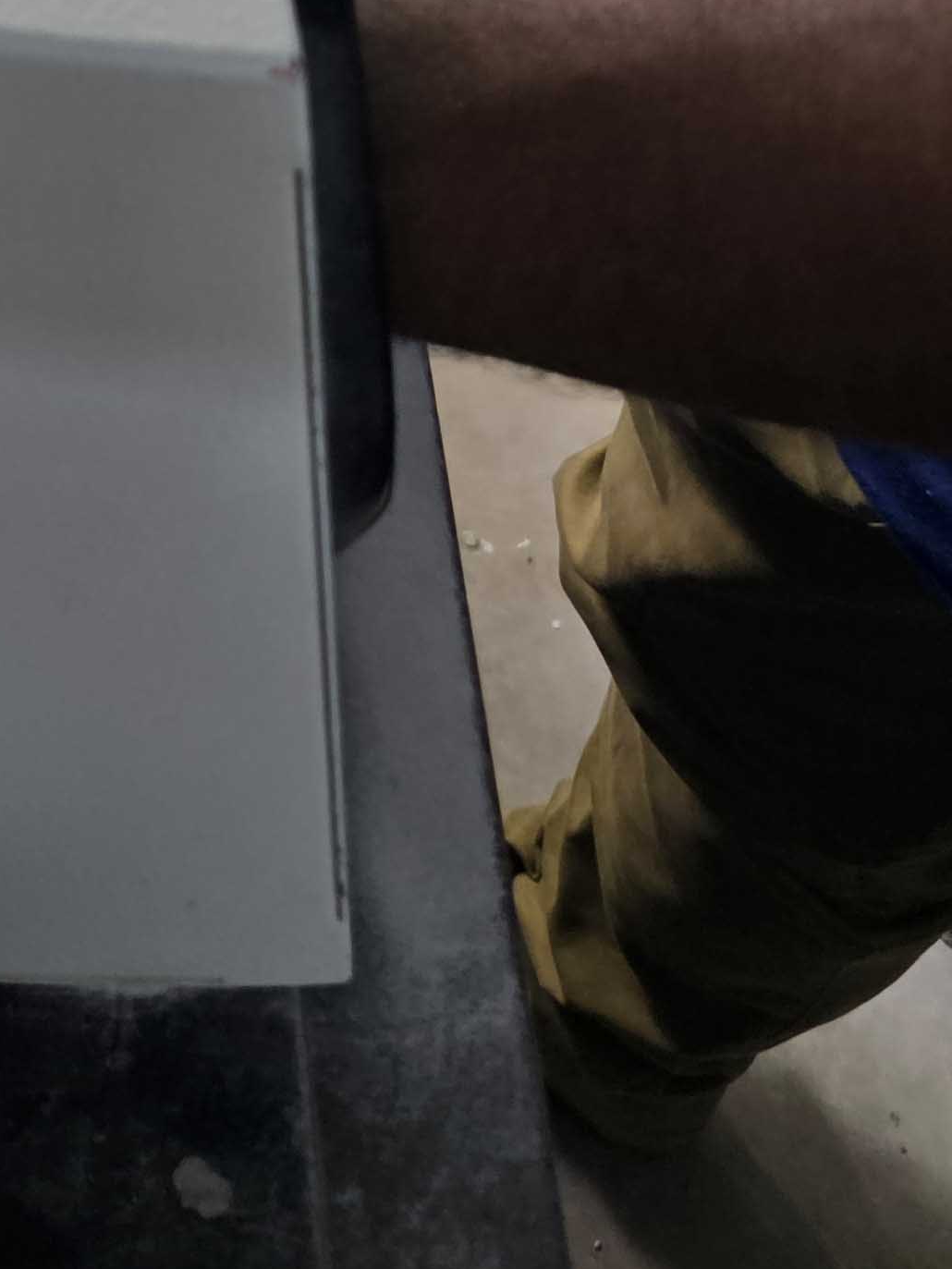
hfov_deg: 19.5
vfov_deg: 24.1
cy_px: -523
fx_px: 2456
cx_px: -412
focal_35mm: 67
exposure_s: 1/100
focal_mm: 6.3
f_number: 1.7
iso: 125
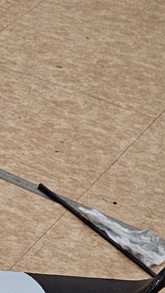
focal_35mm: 134
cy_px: 127
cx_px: -591
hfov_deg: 6.4
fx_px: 1042
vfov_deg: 16.0
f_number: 1.7
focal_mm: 6.3
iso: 400
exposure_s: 1/359
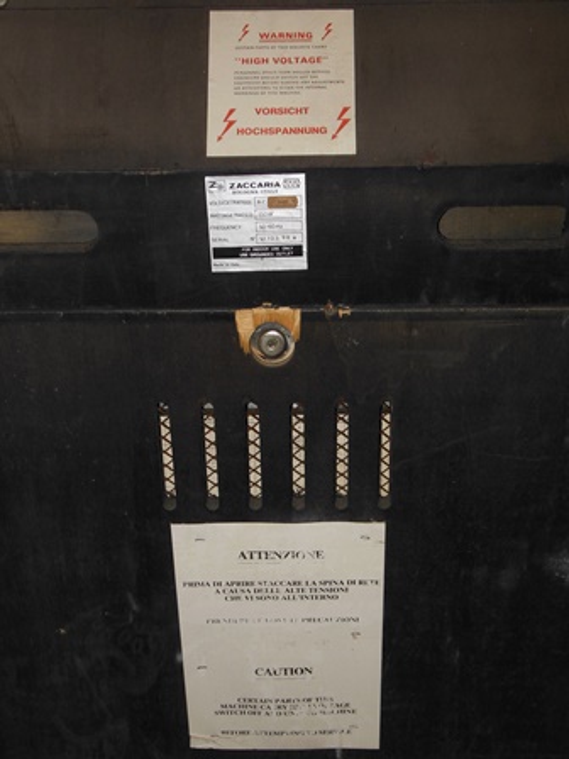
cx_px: 284
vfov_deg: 49.0
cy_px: 380
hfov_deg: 37.7
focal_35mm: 38
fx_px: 833
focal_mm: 6.8
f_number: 3.6
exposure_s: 1/30
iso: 125
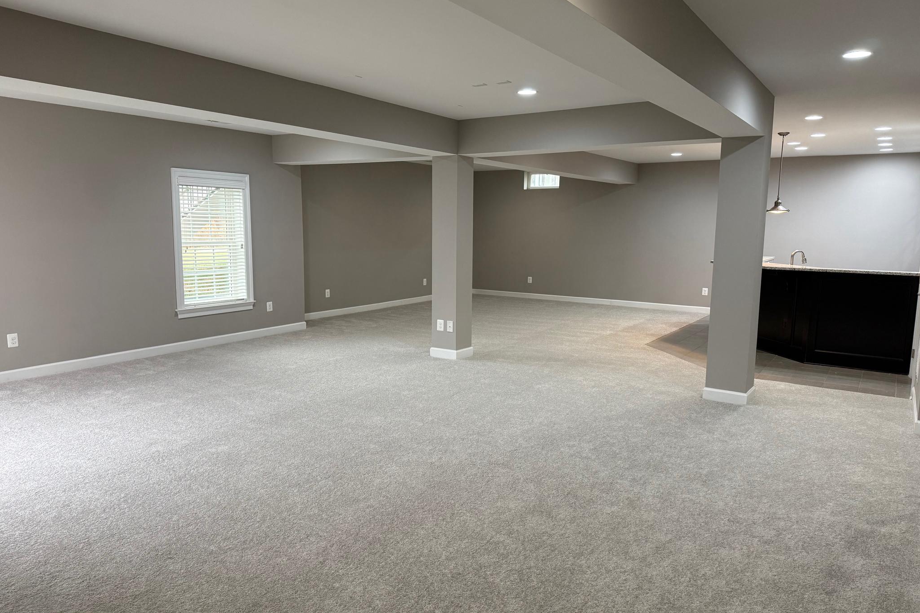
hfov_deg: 71.5
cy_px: 308
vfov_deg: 51.3
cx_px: 460
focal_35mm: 25
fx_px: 639
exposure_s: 1/120
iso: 200
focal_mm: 6.76
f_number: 1.78
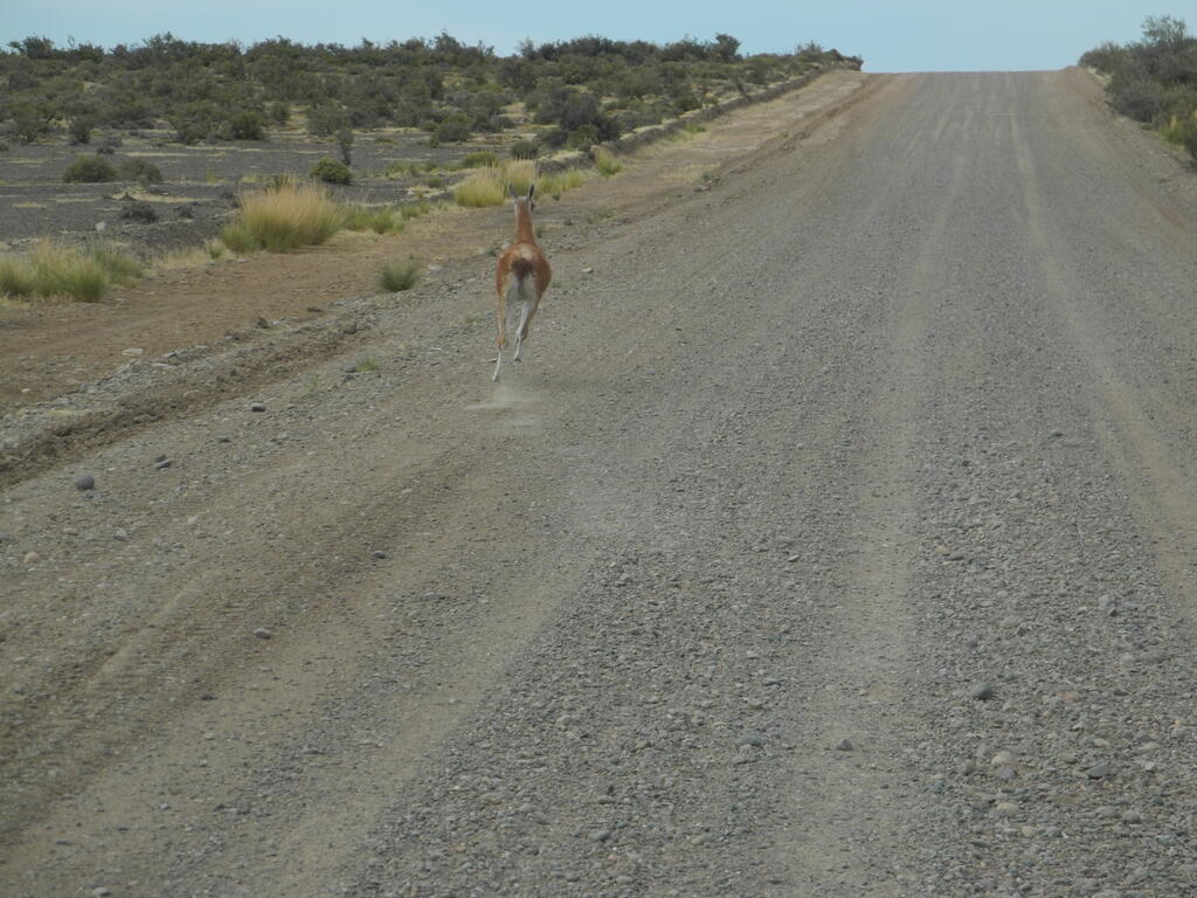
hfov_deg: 14.6
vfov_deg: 11.0
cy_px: 449
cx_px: 598
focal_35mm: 135
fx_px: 4668
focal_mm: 28.9
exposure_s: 1/800
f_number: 5
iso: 100
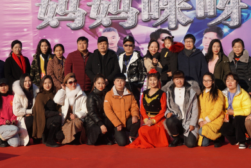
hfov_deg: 28.1
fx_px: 502
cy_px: 42
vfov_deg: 18.8
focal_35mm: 72
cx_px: 114
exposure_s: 1/320
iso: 100
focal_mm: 25
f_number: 8
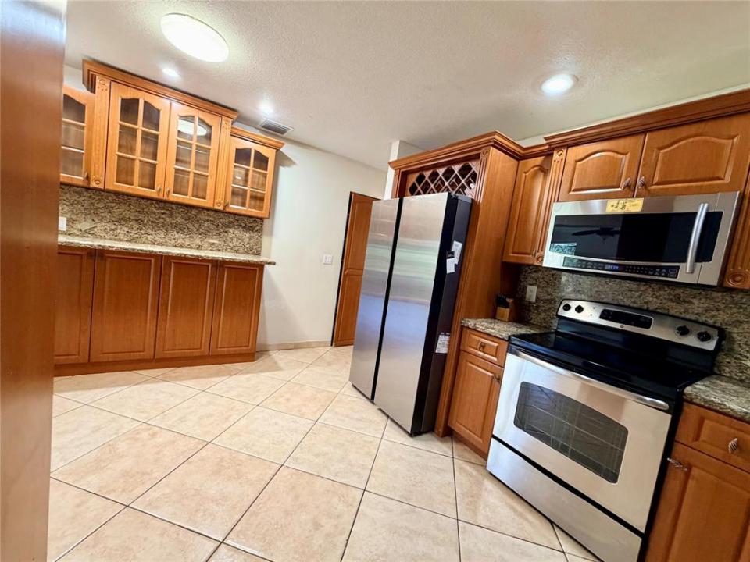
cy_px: 281
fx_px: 303
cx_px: 375
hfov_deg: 102.1
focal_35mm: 14
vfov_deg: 85.7
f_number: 2.2
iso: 320
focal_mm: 2.22
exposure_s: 1/60
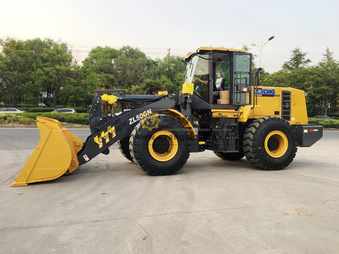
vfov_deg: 48.2
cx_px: 170
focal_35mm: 29
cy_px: 127
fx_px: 284
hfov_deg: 61.7
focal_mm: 4.15
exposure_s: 1/100
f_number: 2.2
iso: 25
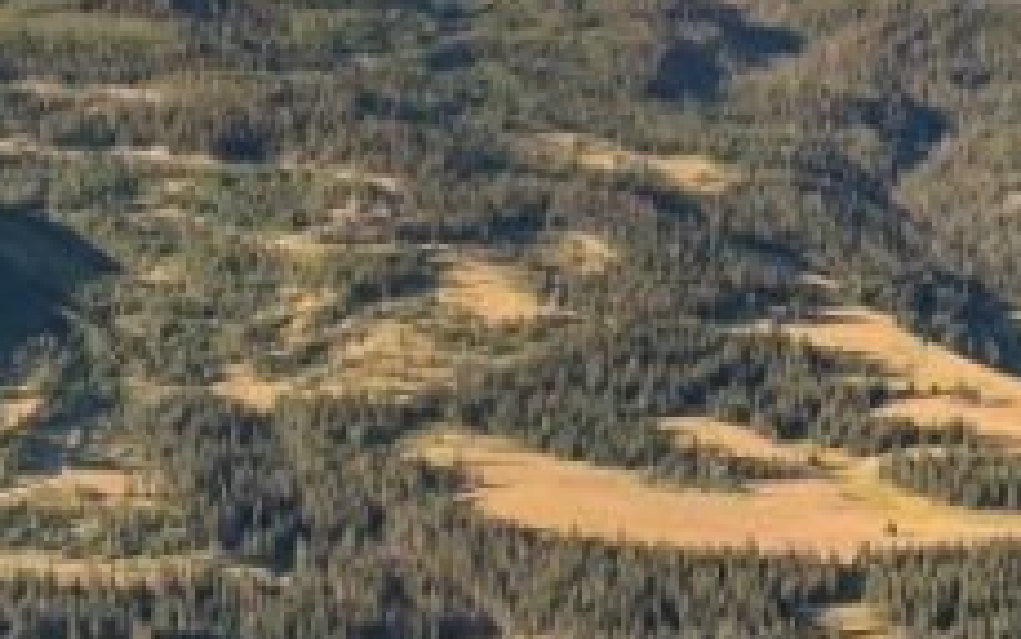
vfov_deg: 10.3
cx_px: 488
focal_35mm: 127
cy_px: 457
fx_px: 3536
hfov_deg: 16.4
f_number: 8
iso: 100
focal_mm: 10.26
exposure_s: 1/120
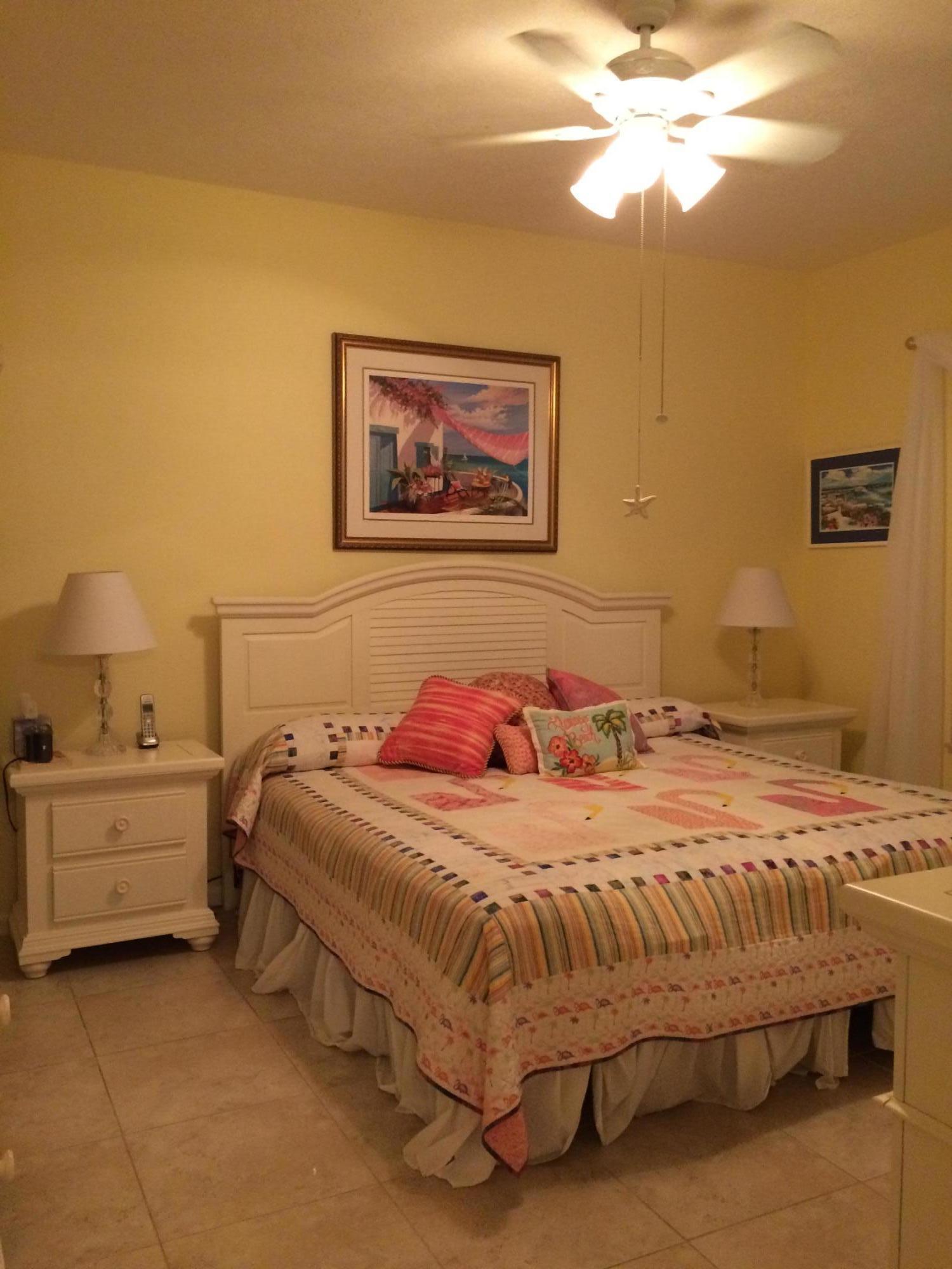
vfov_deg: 61.7
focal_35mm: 29
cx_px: 476
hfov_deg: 48.2
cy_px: 634
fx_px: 1063
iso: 250
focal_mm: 4.15
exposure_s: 1/30
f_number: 2.2
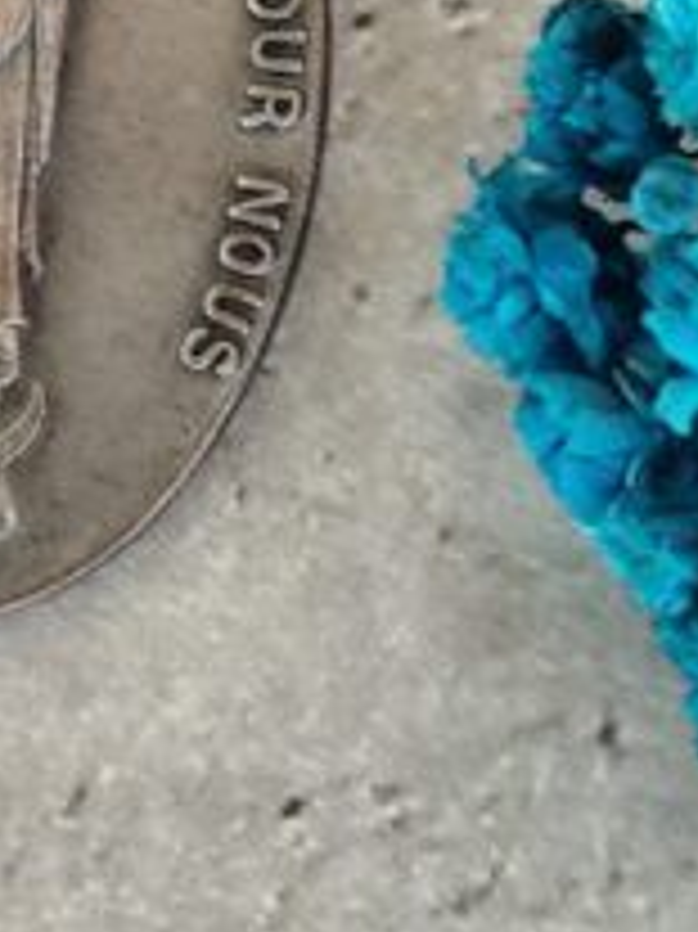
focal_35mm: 180
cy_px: 194
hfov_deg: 8.2
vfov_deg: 11.0
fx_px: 4844
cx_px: 95
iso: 250
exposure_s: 1/25
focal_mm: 6.19
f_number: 1.65
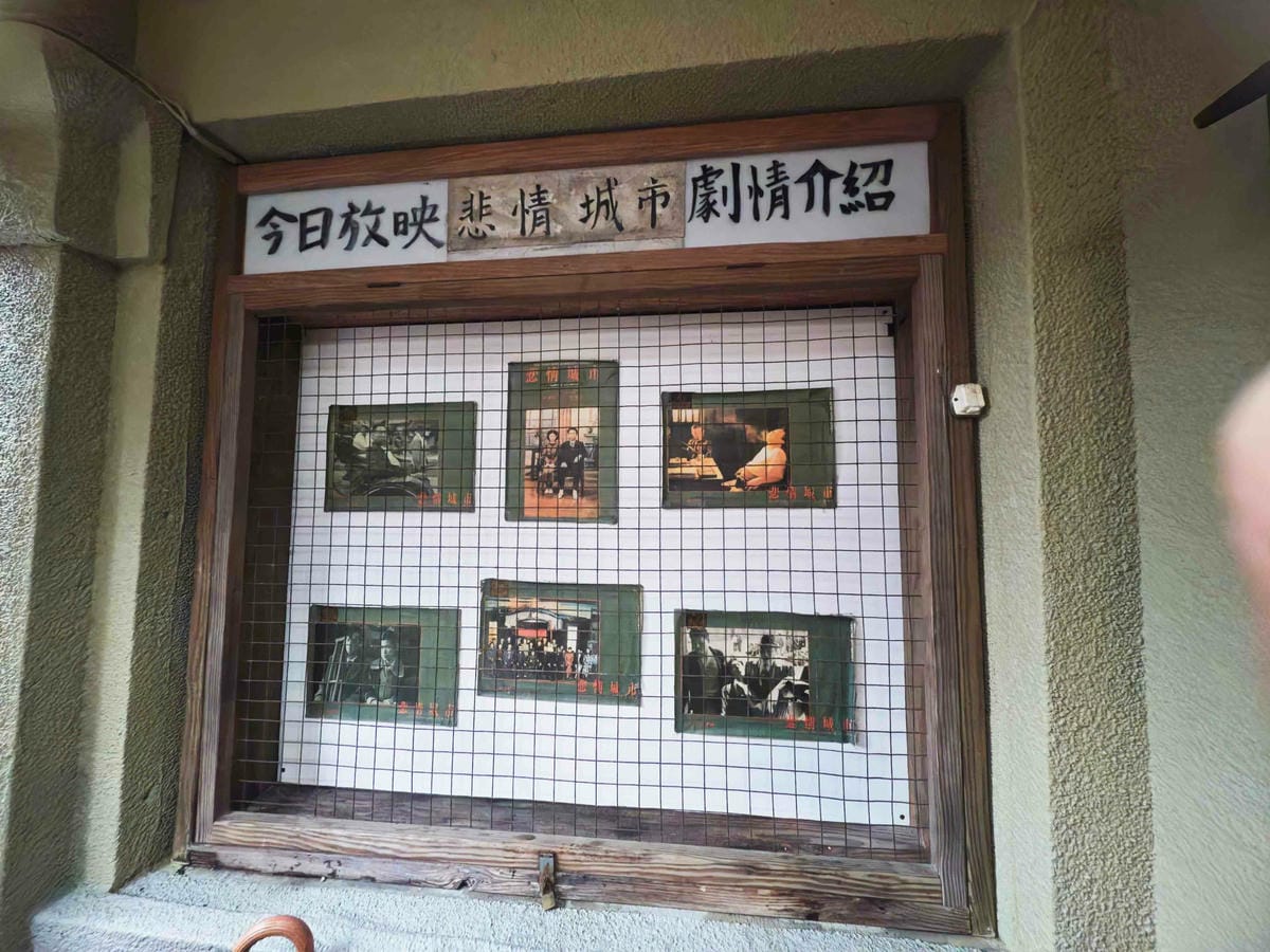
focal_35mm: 12
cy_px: 476
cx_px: 635
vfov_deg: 94.5
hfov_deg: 110.5
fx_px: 440
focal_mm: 2.03
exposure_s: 1/120
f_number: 1.8
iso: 2000
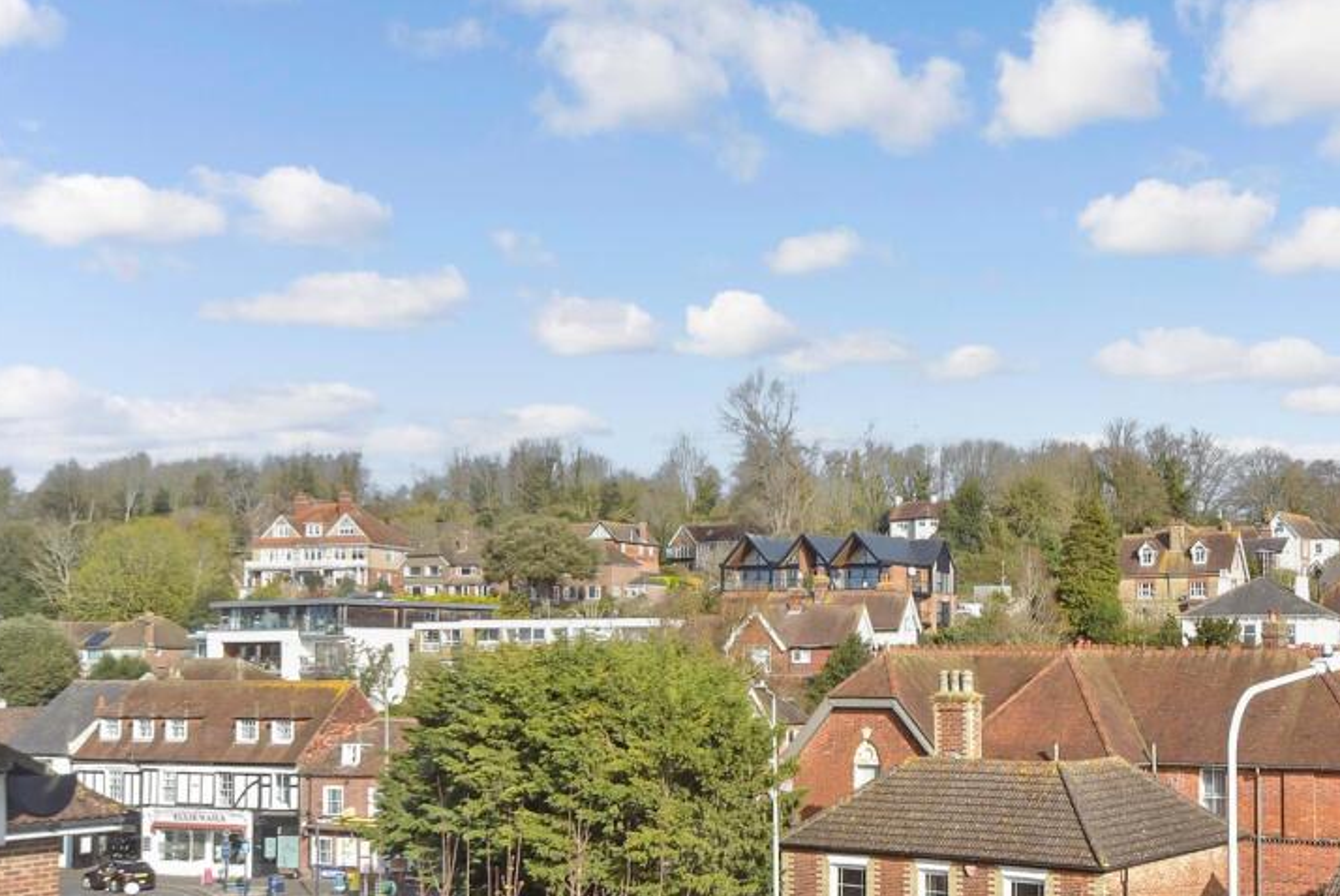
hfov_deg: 44.4
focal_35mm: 43
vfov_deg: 31.2
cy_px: 518
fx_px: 1601
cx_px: 950
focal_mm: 20
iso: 200
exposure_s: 1/500
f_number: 5.6
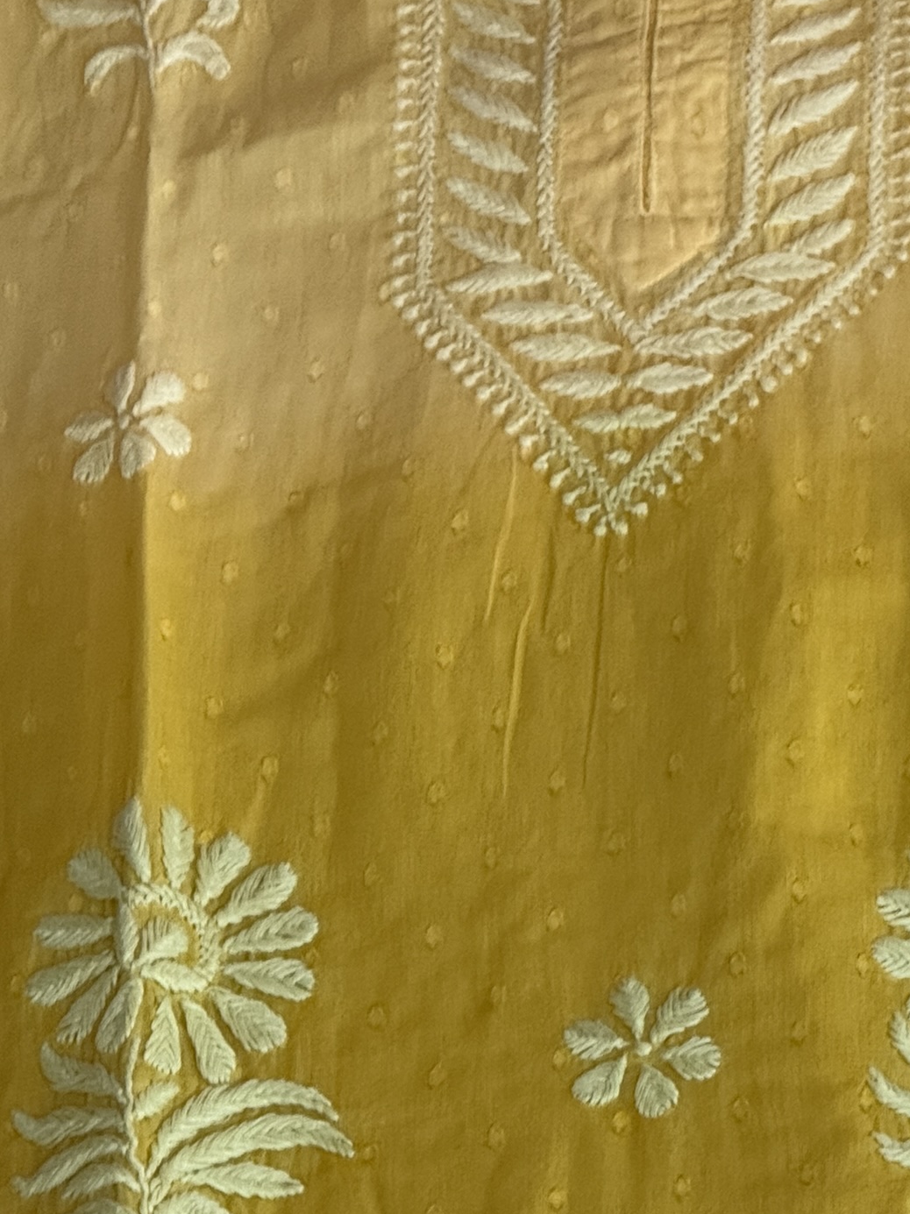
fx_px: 9118
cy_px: 877
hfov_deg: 5.7
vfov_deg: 7.6
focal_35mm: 260
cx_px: 622
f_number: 2.8
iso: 320
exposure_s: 1/60
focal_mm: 15.66
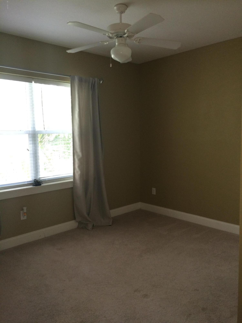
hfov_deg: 48.2
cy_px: 162
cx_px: 121
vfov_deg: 61.7
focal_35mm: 29
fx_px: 270
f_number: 2.2
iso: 125
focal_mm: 4.15
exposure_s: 1/33
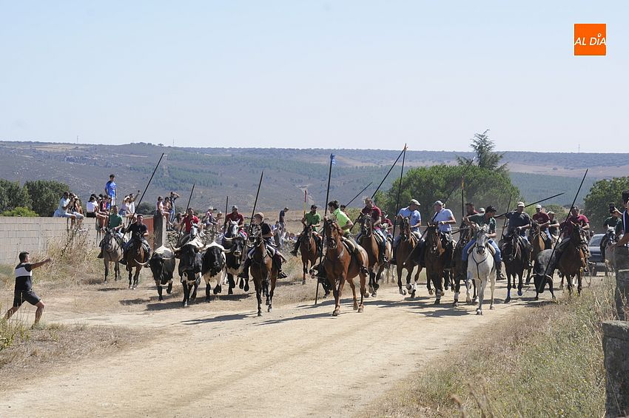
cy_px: 209
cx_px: 314
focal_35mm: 93
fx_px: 1623
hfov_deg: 21.9
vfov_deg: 14.7
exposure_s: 1/400
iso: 250
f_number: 9
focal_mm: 62
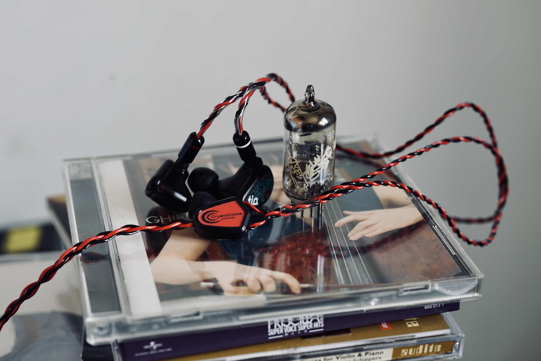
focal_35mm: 70
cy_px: 180
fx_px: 1052
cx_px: 270
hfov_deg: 28.8
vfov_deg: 19.5
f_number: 5.6
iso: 100
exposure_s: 1/4
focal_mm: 70
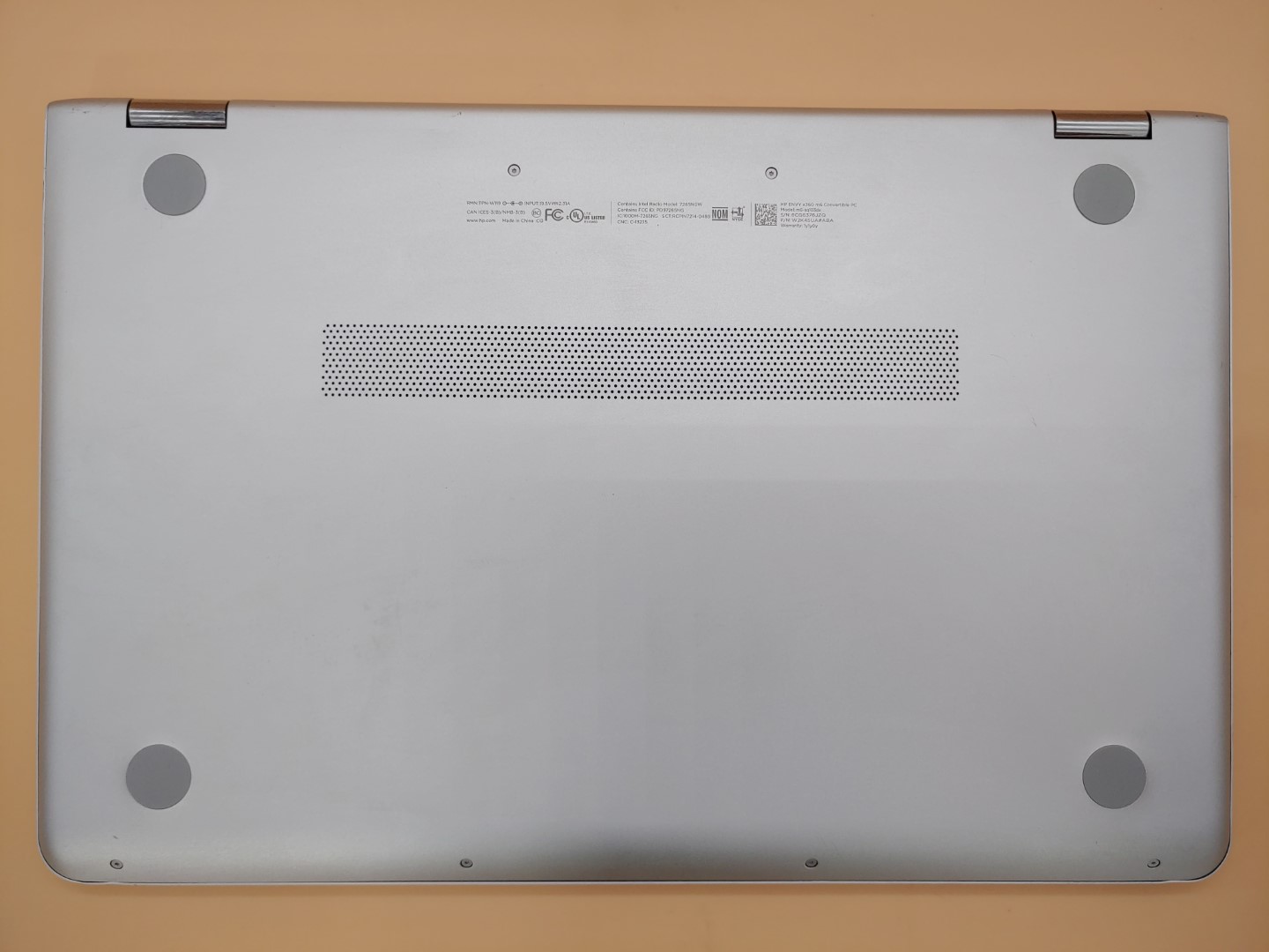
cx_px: 634
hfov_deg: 67.3
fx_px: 953
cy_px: 476
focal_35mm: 26
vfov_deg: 53.1
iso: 50
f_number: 1.8
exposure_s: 1/94
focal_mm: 4.36
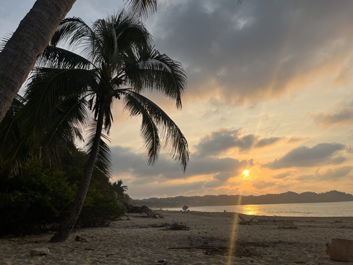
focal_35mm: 26
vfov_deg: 53.1
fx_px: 265
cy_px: 132
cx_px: 176
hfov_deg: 67.3
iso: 50
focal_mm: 5.1
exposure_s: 1/3521
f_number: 1.6
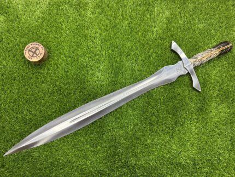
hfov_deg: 71.6
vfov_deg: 56.9
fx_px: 163
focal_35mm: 24
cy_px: 88
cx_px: 118
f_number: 1.78
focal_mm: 6.76
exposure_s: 1/50
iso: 640
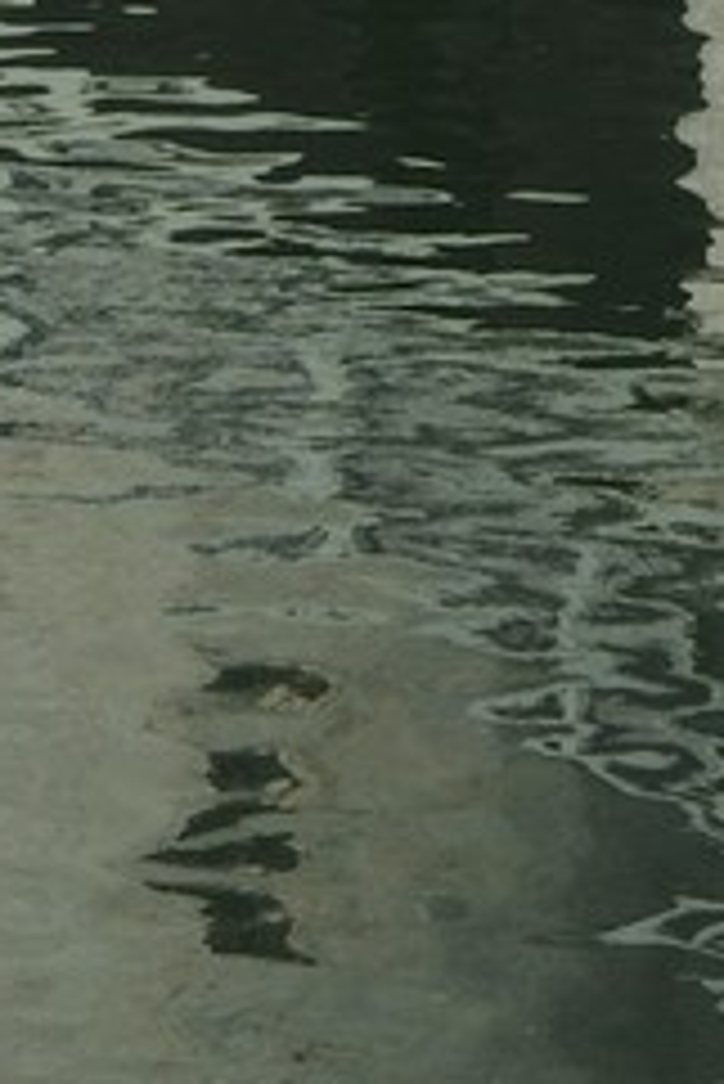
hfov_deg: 4.0
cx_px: 1403
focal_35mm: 345
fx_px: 10392
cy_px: -2262
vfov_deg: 5.6
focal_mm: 52
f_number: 16
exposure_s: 1/160
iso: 200
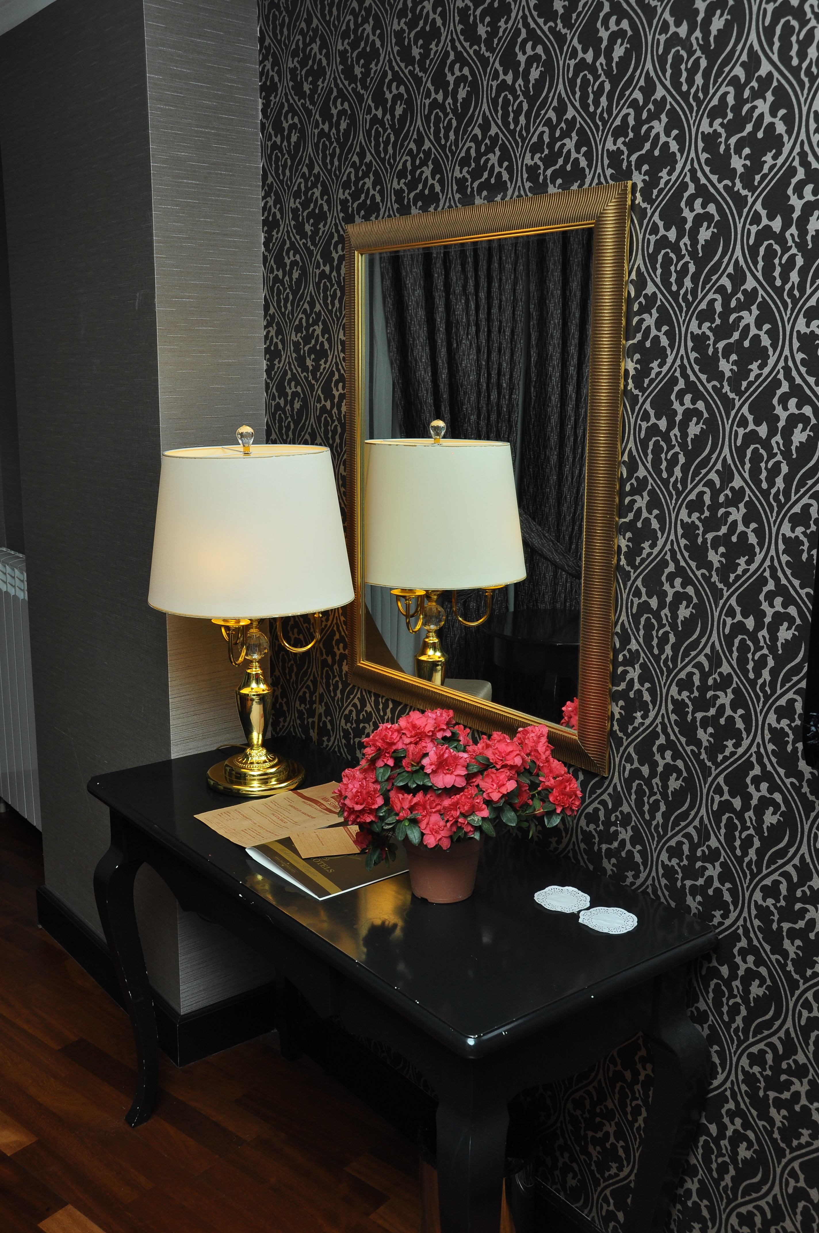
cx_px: 410
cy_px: 616
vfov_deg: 53.2
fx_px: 1232
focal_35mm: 36
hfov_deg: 36.8
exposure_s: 1/125
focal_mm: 24
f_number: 8
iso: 320
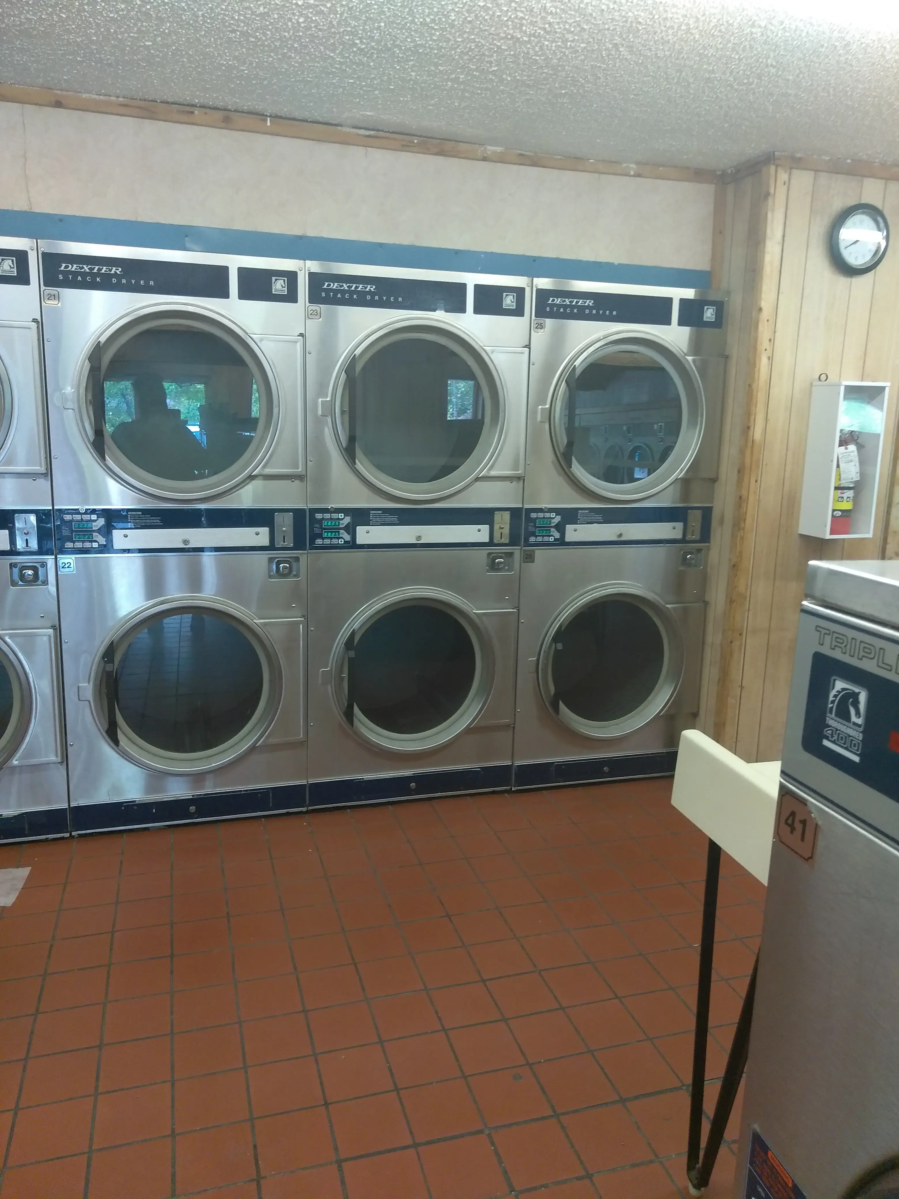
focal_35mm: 20
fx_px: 693
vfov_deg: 81.7
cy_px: 600
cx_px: 450
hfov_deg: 66.0
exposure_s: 1/30
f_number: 2.2
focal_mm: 3.46
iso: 242
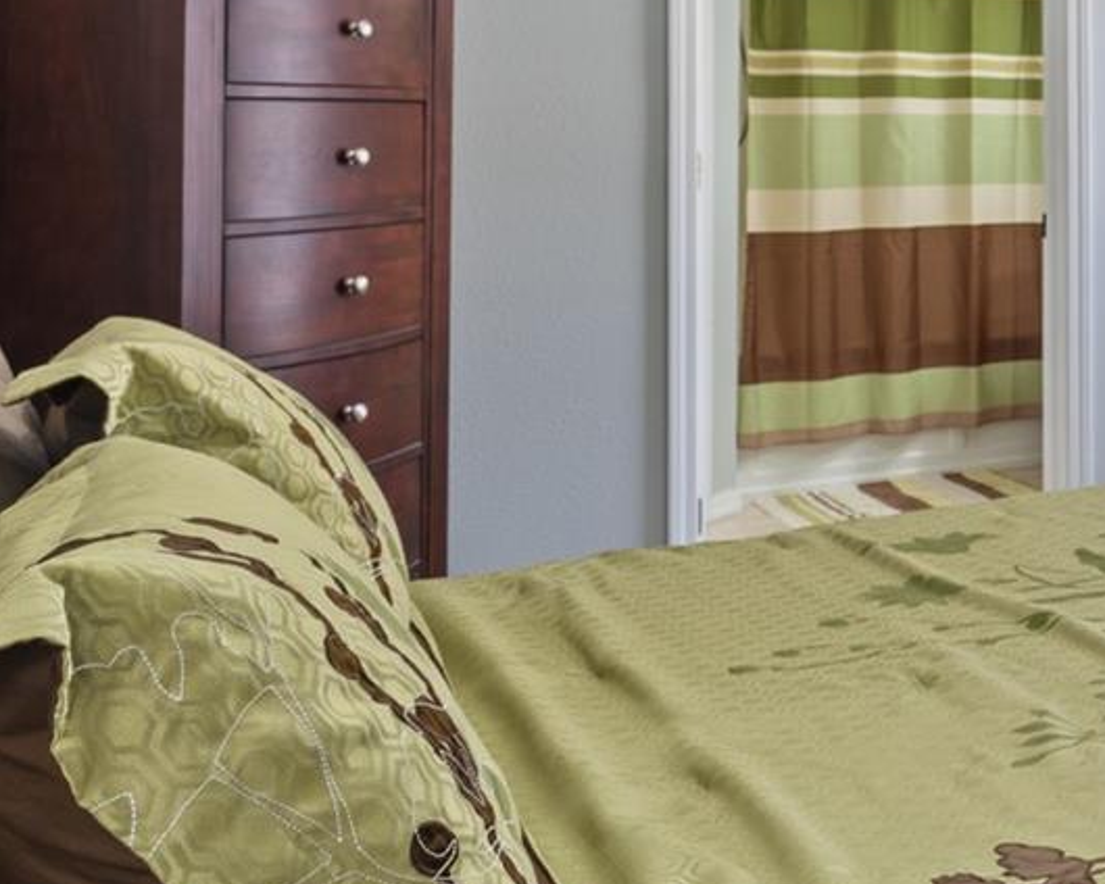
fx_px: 1668
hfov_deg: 30.0
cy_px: 158
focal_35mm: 51
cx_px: 1399
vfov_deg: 28.9
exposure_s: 3.2
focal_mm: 18
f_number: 9
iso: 320
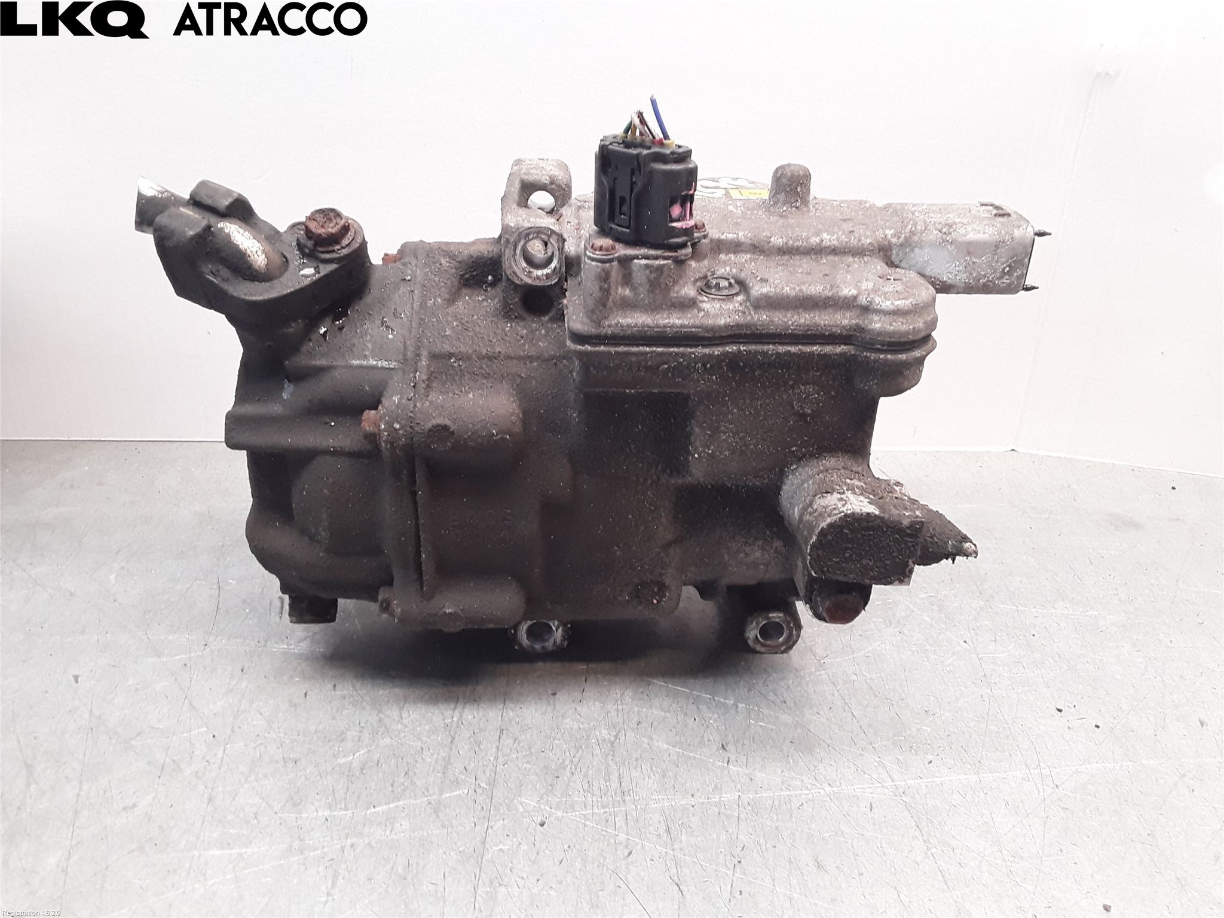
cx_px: 612
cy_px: 459
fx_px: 990
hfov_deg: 63.4
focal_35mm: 28
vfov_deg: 49.7
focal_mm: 2.91
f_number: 1.9
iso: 100
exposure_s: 1/50
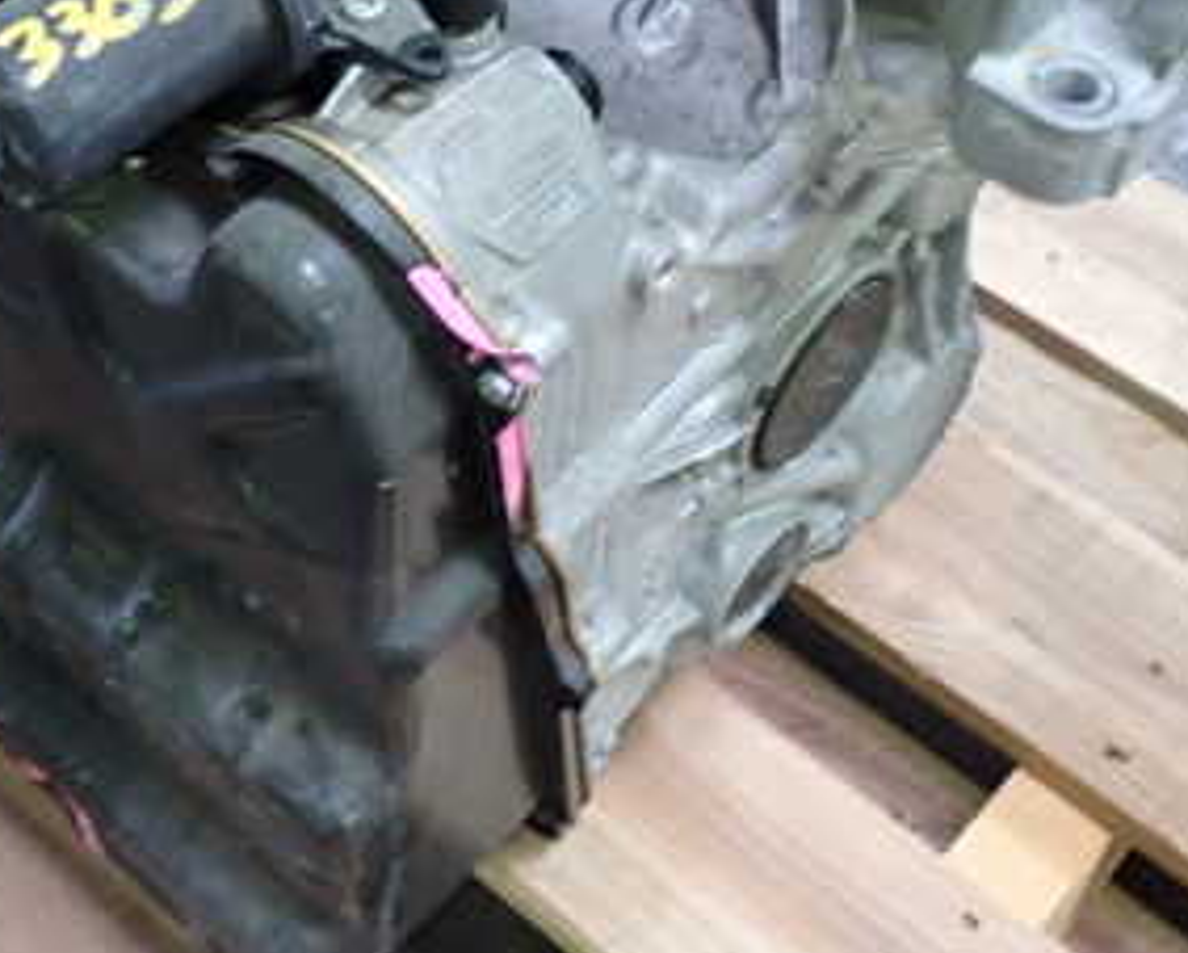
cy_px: 285
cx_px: 592
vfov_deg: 24.5
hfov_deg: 30.5
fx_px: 2182
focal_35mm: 62
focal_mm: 5.4
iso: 400
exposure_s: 1/30
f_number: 2.3
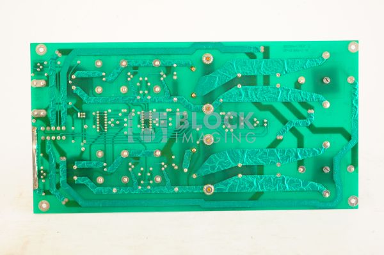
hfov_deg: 39.6
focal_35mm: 50
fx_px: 533
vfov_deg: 26.9
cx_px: 192
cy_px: 128
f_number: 10
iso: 1600
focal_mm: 50
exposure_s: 1/125
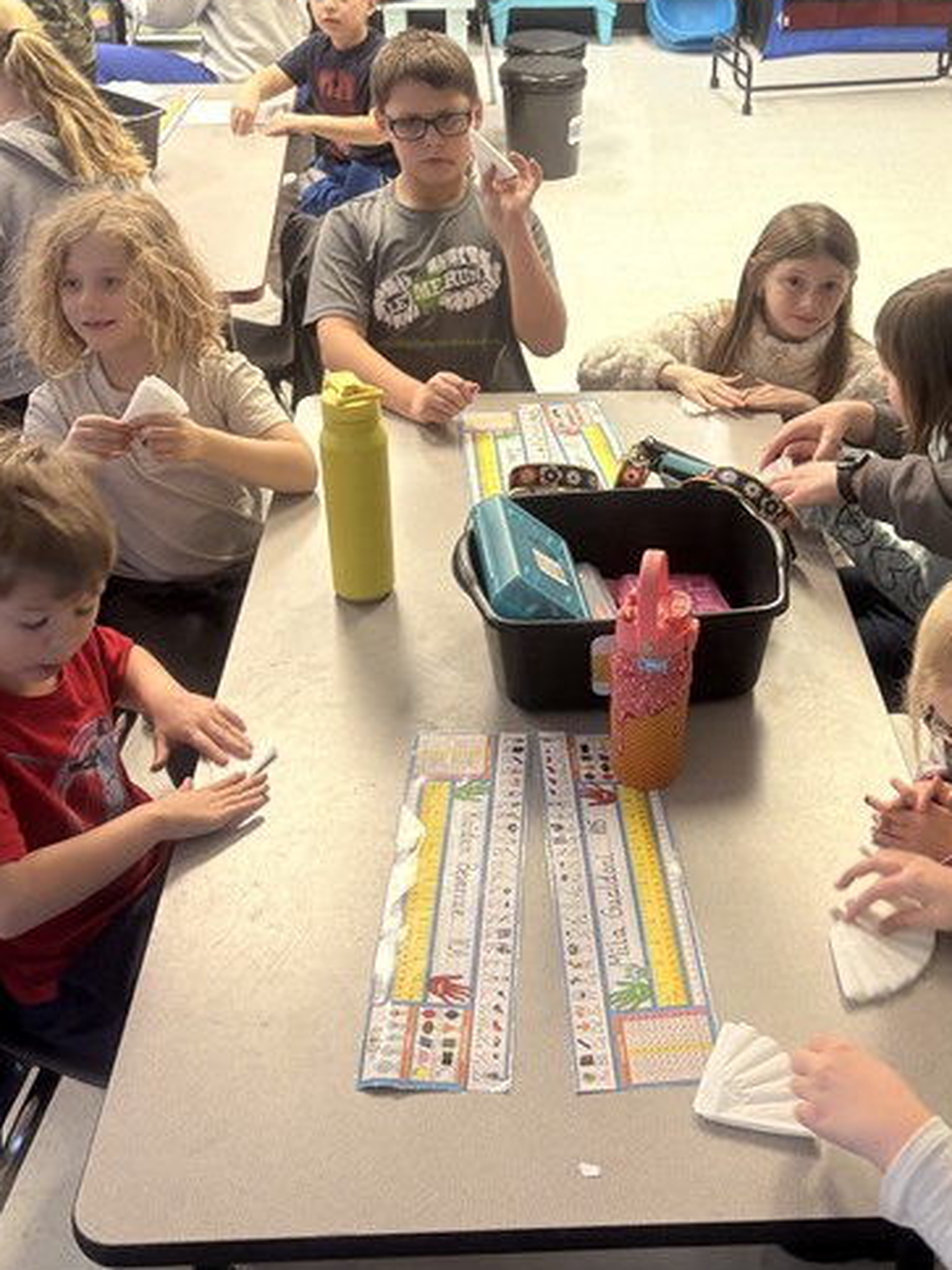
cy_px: 464
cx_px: 616
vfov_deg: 43.5
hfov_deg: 33.4
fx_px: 1577
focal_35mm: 43
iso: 160
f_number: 1.6
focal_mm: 5.96
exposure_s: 1/60
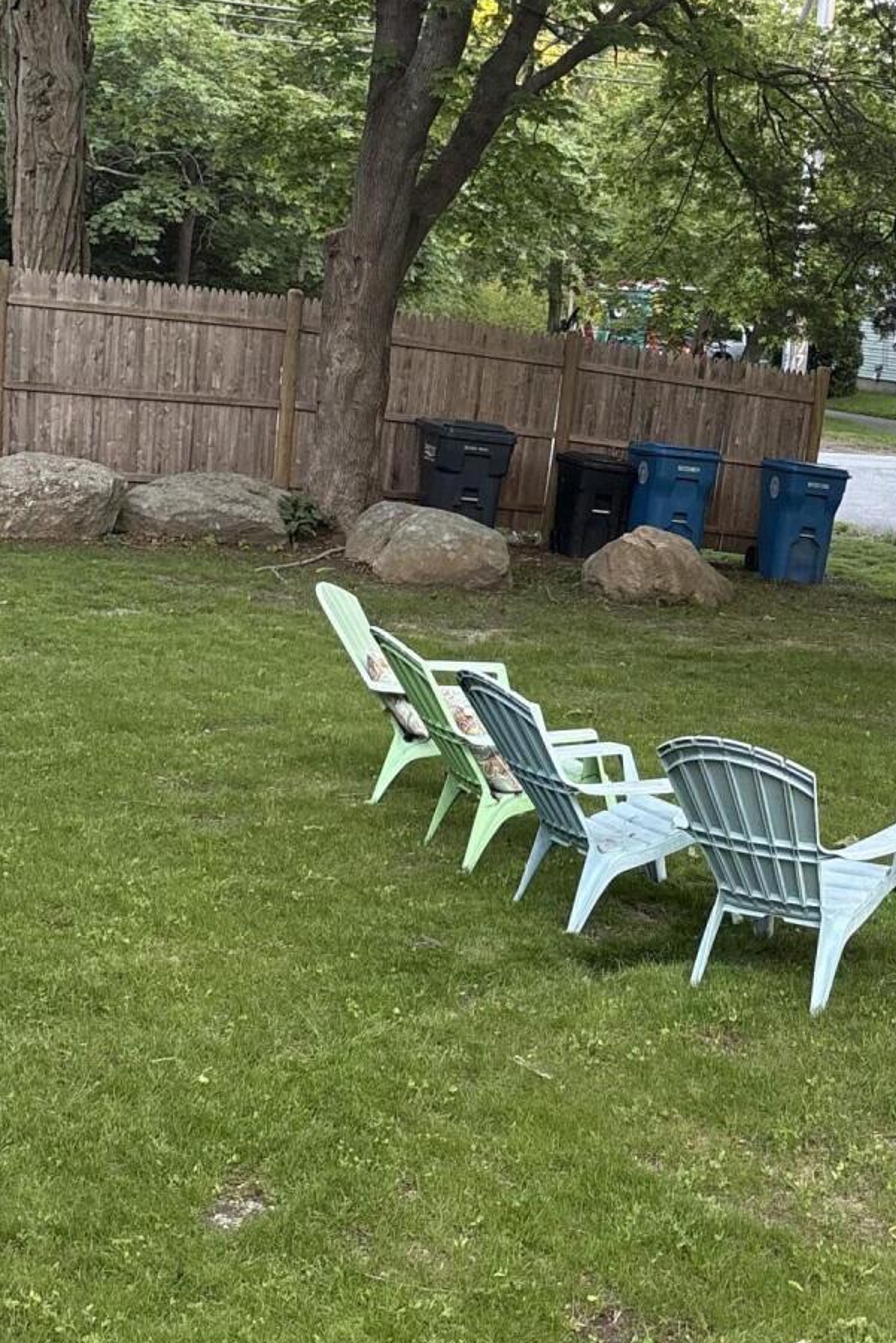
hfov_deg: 22.1
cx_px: 808
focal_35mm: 60
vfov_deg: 33.4
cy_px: 626
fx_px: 2239
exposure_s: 1/94
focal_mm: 5.96
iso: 125
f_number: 1.6
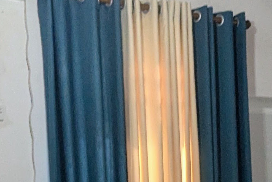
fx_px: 514
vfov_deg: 18.9
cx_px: 204
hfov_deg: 29.2
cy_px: 218
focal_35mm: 68
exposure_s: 1/25
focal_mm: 2.35
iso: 507
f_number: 2.2
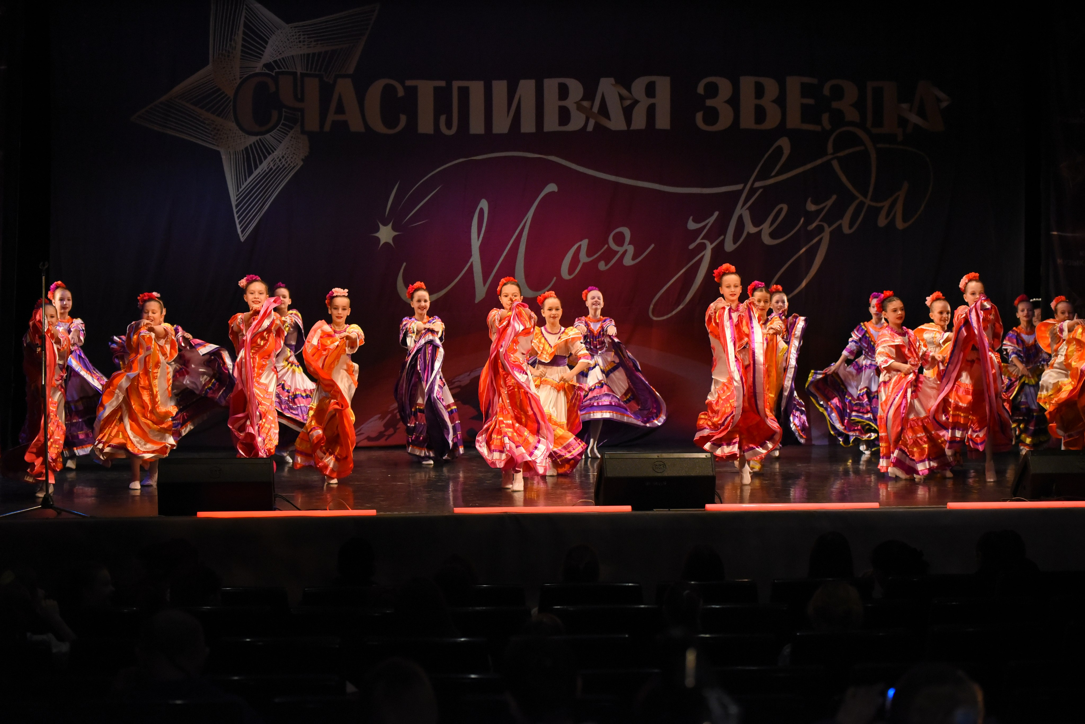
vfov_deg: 19.5
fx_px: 2110
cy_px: 362
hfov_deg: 28.8
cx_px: 542
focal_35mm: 70
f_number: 3.2
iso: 5000
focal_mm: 70
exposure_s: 1/800
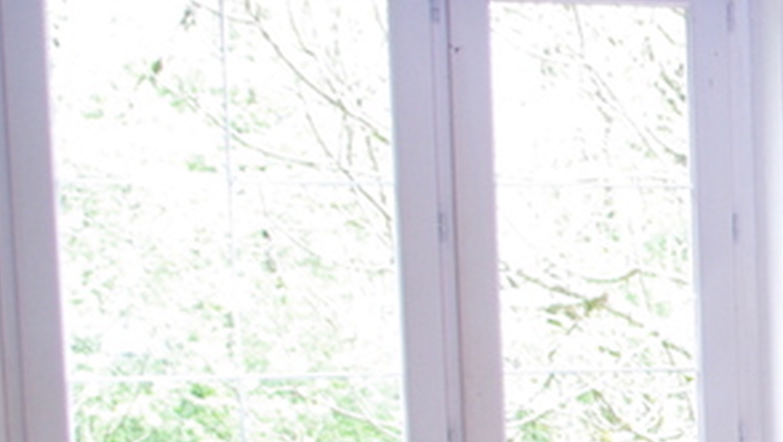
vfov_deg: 9.7
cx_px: 1529
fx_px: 2556
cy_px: 603
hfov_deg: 14.6
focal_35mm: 123
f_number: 4
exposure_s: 1/15
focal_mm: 18
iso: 400
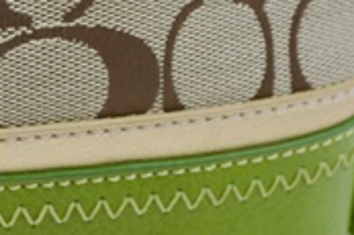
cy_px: -119
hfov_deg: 11.6
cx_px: 70
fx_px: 1739
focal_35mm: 177
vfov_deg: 7.6
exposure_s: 1/125
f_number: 5.6
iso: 250
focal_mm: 34
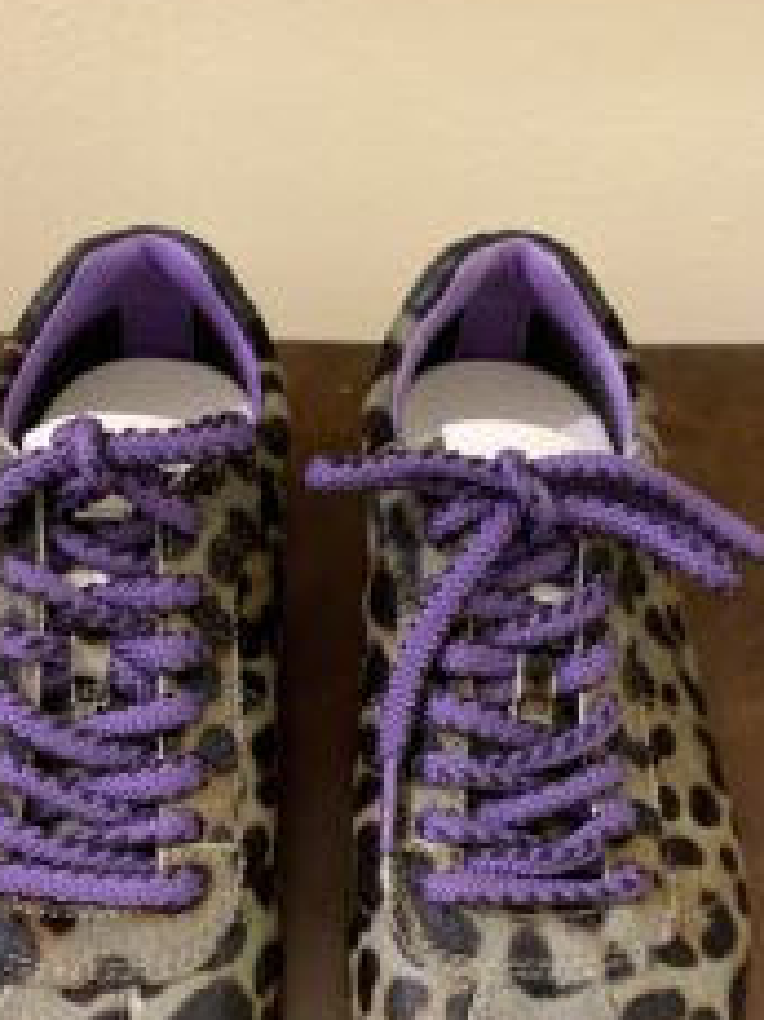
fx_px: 1325
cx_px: 349
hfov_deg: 32.1
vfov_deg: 41.1
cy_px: 746
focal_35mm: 45
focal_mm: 4.25
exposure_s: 1/33
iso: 320
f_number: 1.8
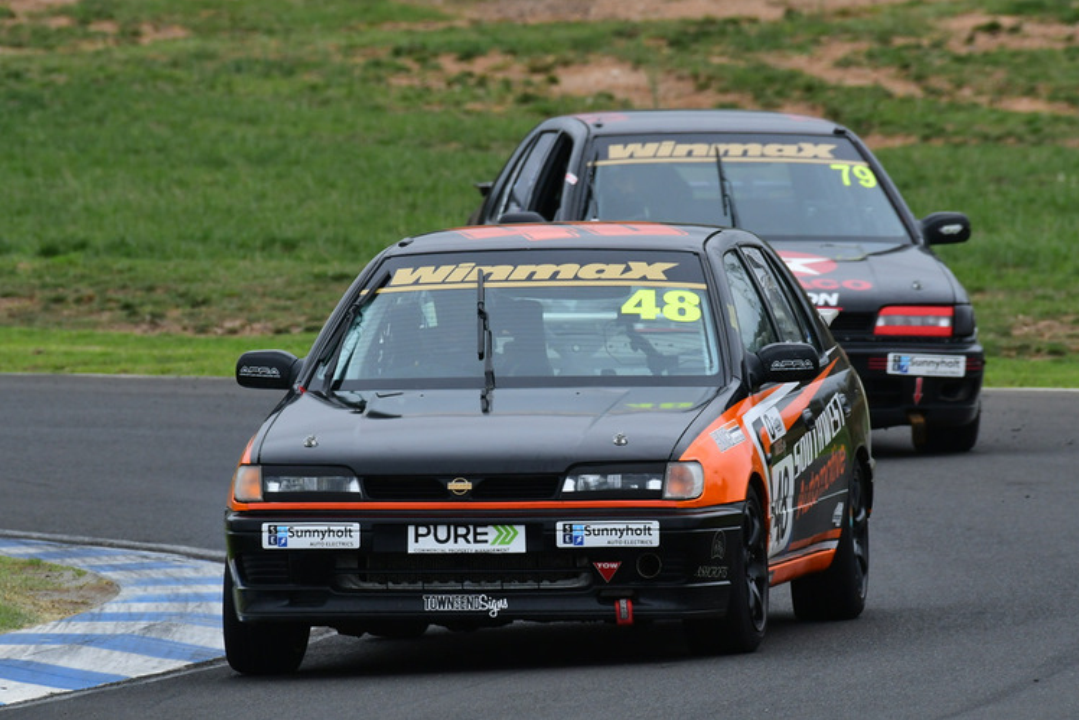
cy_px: 336
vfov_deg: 1.8
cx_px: 542
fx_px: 23082
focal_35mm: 770
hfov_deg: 2.7
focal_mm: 480
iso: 800
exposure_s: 1/640
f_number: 11
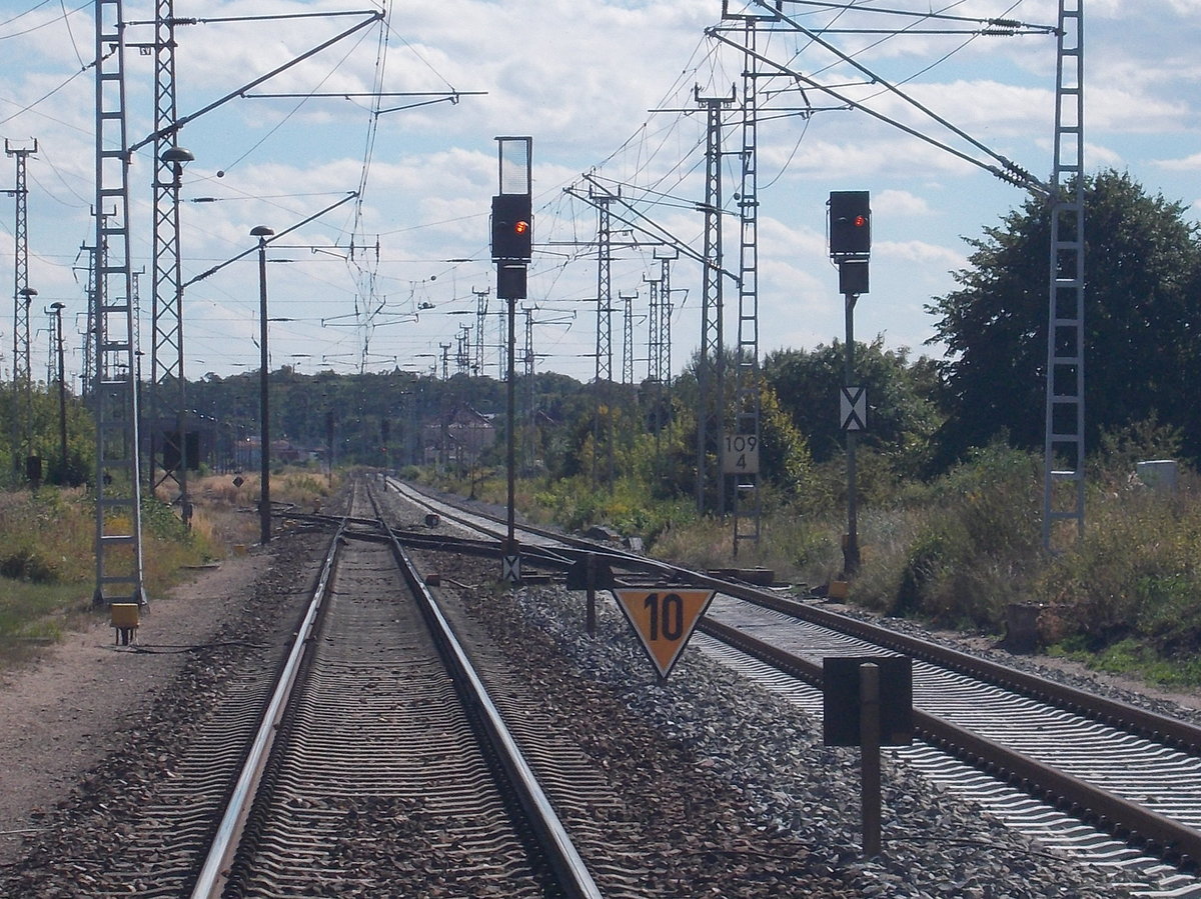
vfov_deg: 17.2
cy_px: 450
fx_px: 2983
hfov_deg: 22.8
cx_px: 600
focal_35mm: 86
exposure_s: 1/100
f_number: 15.8
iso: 80
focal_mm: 15.4
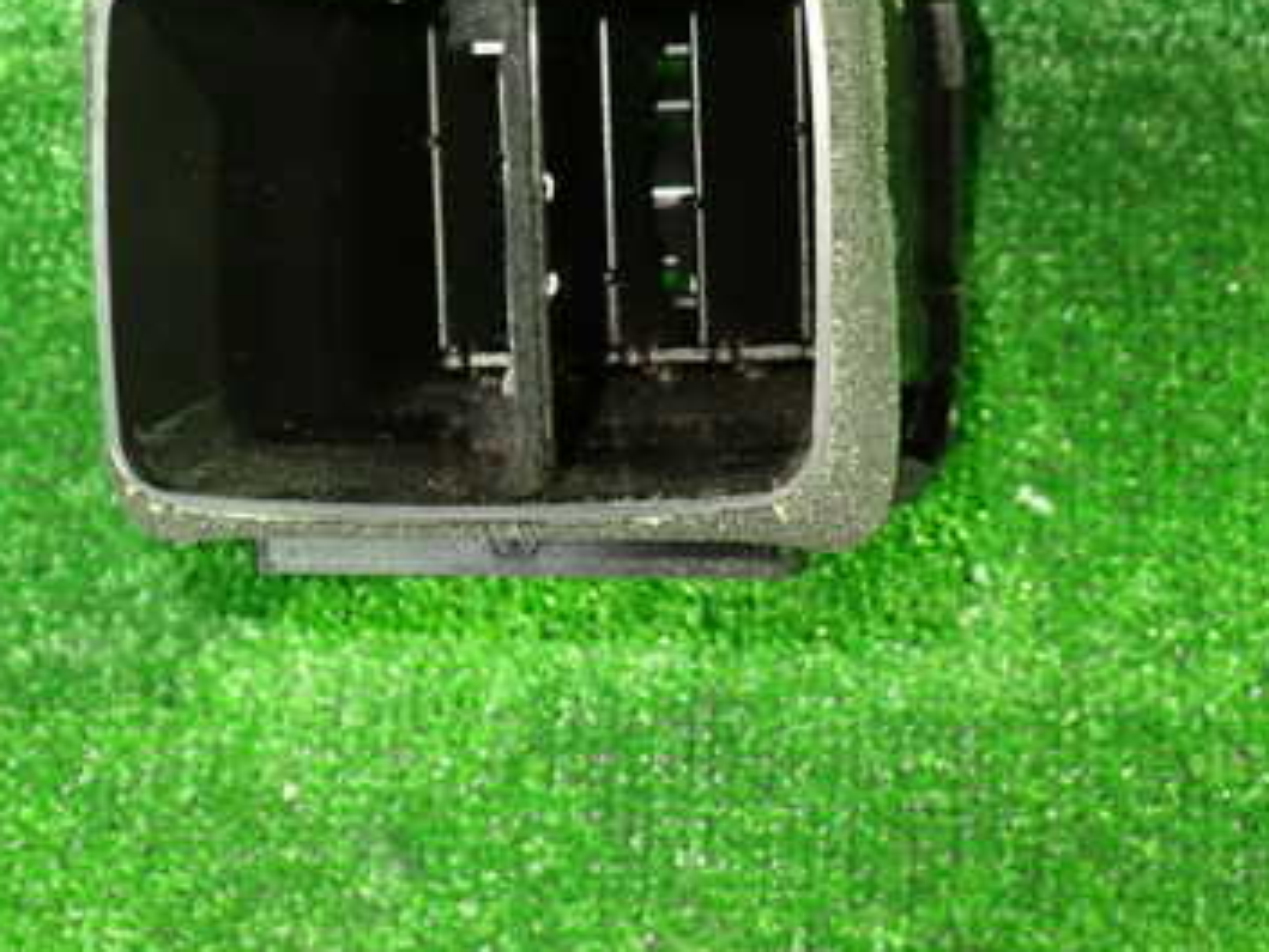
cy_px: 269
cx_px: 586
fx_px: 1870
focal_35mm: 51
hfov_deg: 37.5
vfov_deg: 28.3
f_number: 2.3
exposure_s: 1/25
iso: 800
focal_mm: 5.4
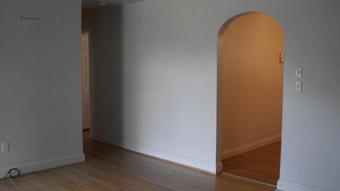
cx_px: 169
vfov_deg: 30.4
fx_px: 352
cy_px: 95
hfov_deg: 51.6
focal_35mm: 39
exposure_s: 1/125
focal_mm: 6.3
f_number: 3.1
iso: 551
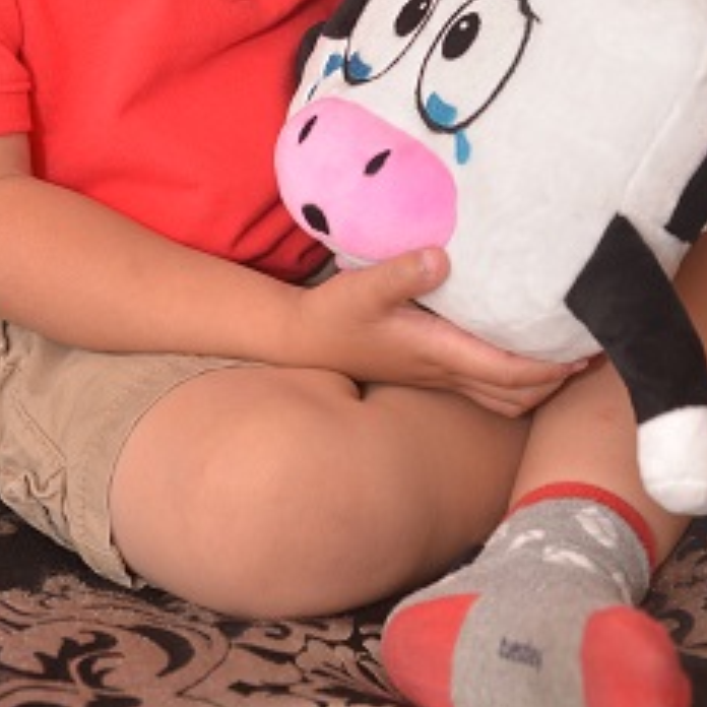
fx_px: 2542
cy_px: -66
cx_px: 277
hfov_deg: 15.8
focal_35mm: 110
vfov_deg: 15.4
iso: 125
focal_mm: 50
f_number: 4.5
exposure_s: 1/60
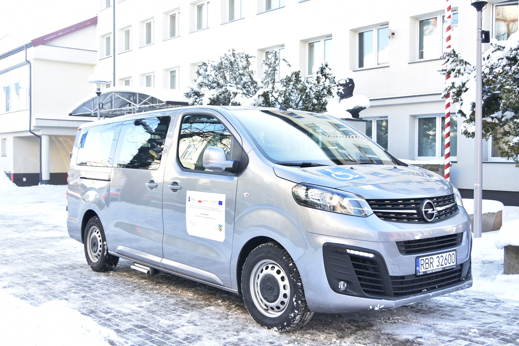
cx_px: 260
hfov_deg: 49.6
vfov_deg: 34.2
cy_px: 173
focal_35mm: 39
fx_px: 562
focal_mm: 26
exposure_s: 1/50
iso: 100
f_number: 3.8
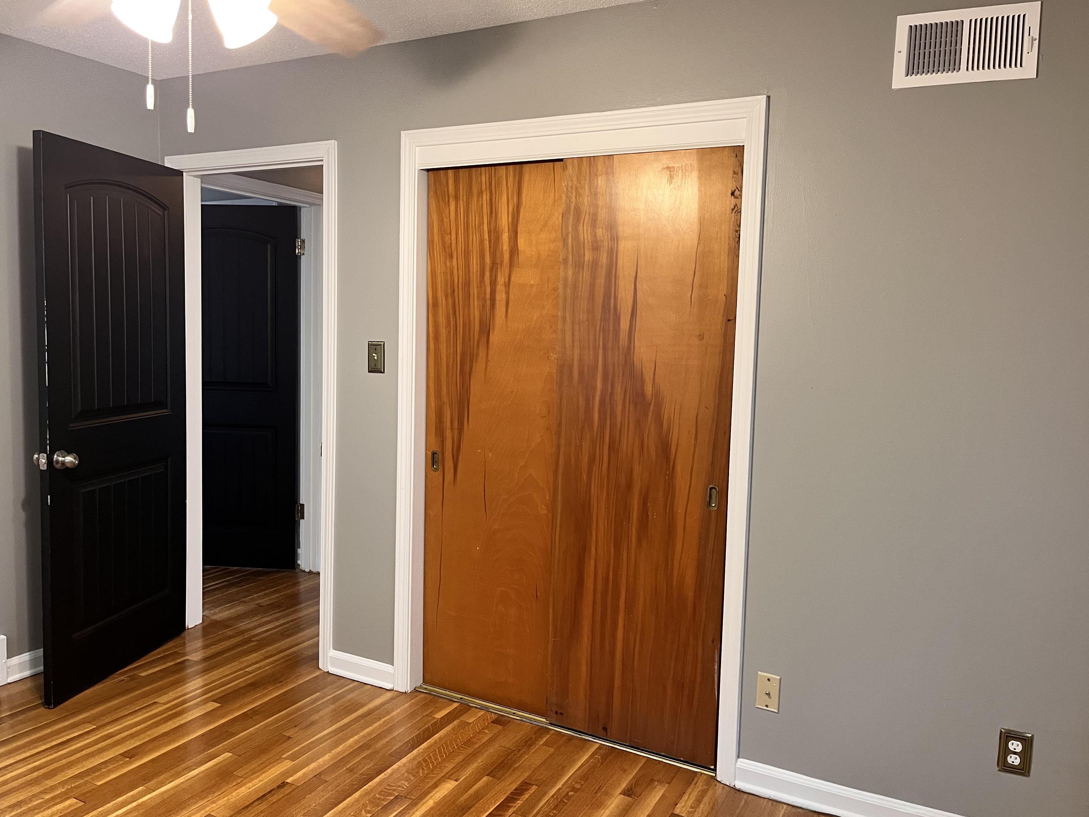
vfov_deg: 51.4
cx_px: 531
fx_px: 849
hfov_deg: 65.3
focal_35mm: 27
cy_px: 406
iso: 250
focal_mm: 5.1
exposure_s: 1/60
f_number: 1.6
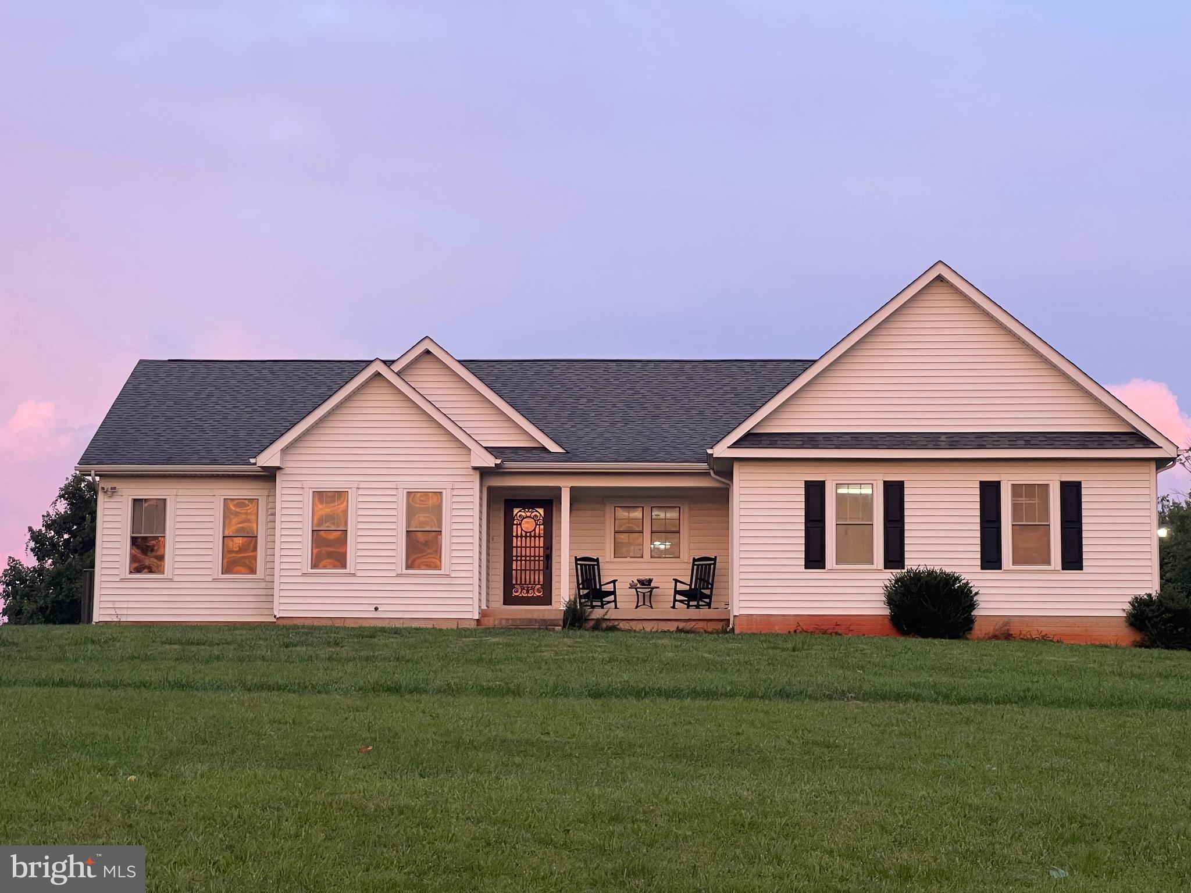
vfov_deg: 19.1
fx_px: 2649
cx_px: 596
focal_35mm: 77
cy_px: 446
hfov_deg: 25.3
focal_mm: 9
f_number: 2.8
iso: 160
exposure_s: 1/99
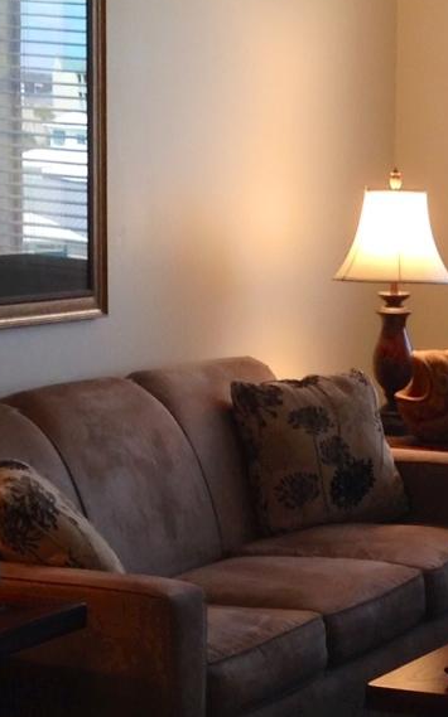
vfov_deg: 16.4
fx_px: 2465
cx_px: 424
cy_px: 587
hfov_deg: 10.3
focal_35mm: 126
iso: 50
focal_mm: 4.12
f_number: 2.4
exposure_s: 1/20
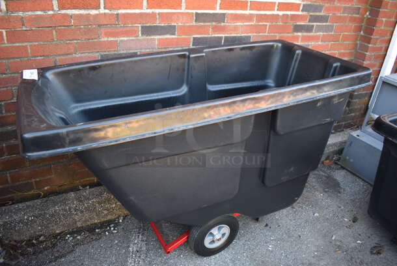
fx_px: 298
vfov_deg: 48.0
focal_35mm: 27
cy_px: 133
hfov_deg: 67.3
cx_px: 198
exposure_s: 1/125
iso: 800
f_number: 3.5
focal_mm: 18
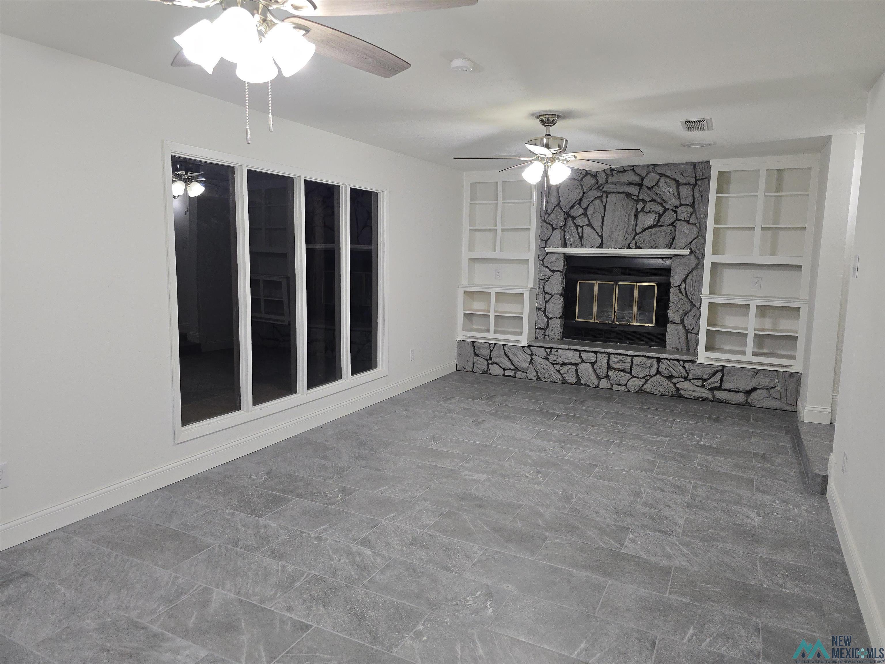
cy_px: 332
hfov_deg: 73.9
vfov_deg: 58.9
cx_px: 442
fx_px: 588
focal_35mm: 23
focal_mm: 6.3
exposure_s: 1/120
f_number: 1.7
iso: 200
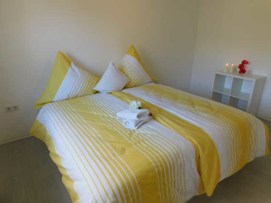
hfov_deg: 71.6
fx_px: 188
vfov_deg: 56.8
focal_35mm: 24
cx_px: 136
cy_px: 102
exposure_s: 1/80
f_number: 3
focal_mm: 4.1
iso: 125
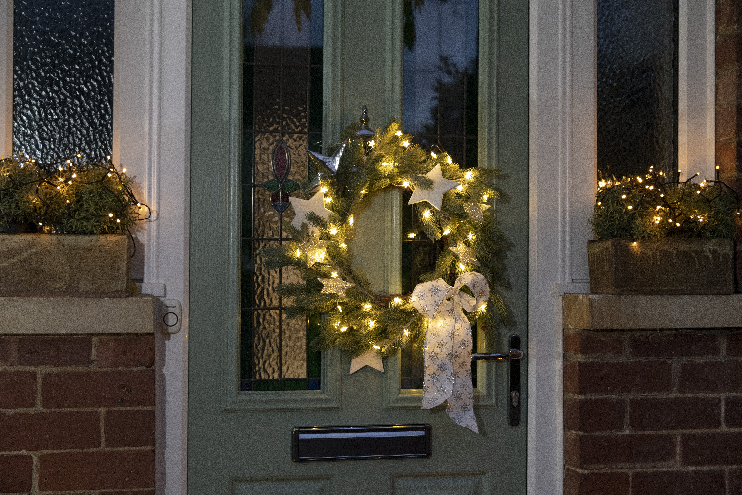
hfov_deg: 34.5
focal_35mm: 58
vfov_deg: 23.4
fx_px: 1195
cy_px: 248
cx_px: 371
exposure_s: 1/13
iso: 2500
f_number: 4.5
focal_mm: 58
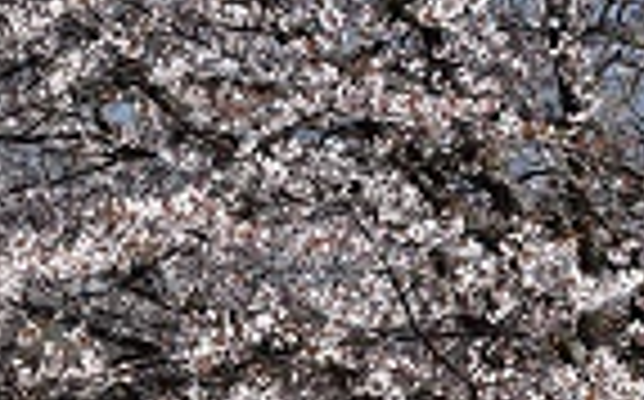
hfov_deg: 7.8
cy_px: 175
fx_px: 4639
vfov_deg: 4.9
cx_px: -266
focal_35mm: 265
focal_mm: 55
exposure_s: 1/400
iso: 200
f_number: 10
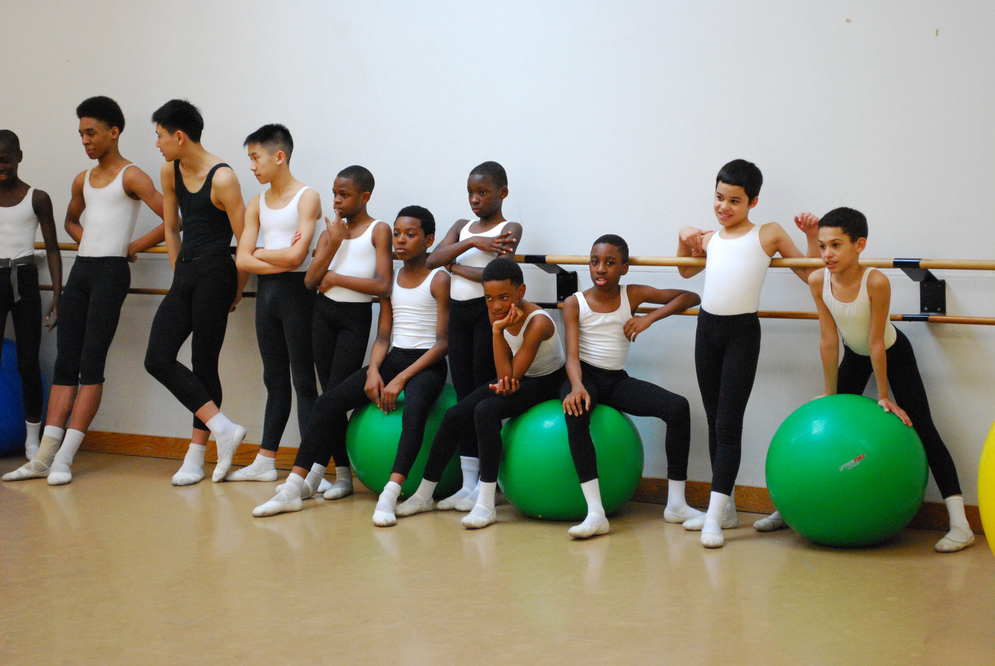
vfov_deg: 16.6
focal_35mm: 82
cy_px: 333
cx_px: 498
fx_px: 2283
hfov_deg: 24.6
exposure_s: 1/80
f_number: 5.6
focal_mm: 55
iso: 1600
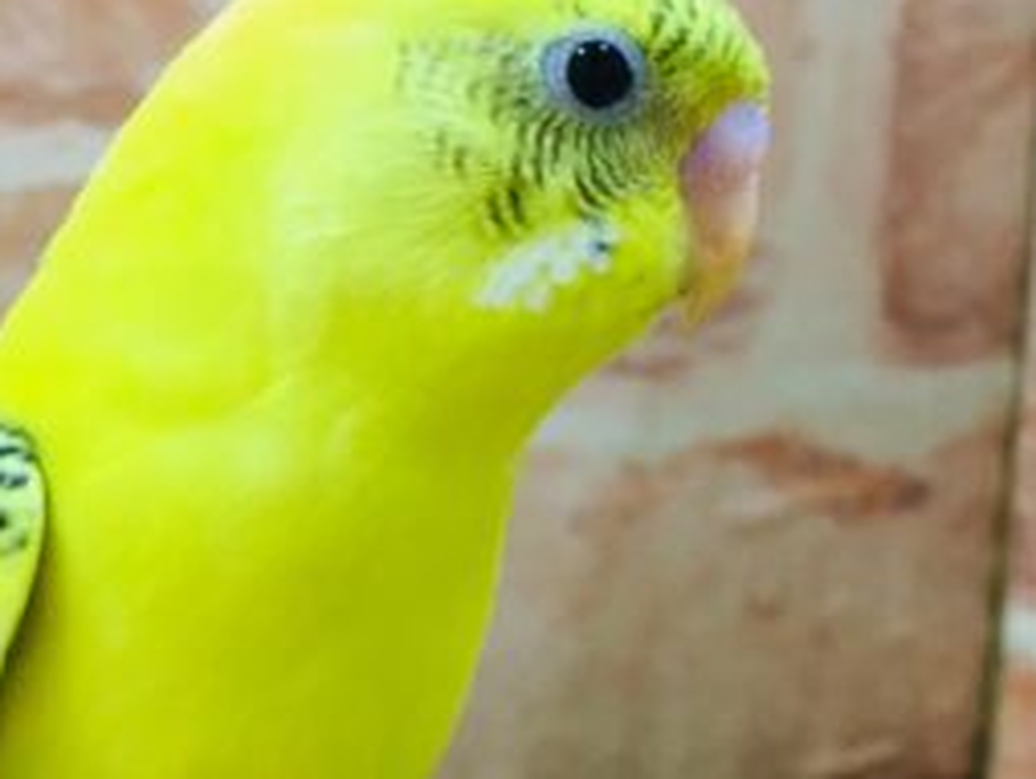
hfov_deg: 26.1
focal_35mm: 73
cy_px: 387
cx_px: 188
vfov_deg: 20.2
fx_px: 2187
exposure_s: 1/30
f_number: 2.2
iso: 80
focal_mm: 4.15
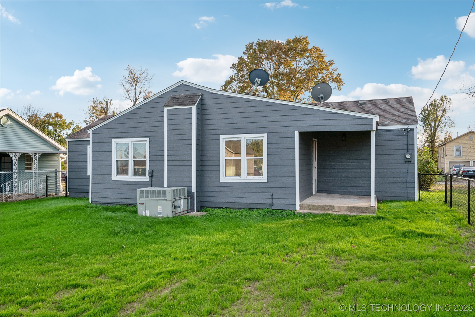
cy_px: 158
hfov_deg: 65.5
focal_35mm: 28
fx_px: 369
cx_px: 238
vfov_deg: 46.4
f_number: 11
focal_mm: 28
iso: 800
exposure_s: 1/160
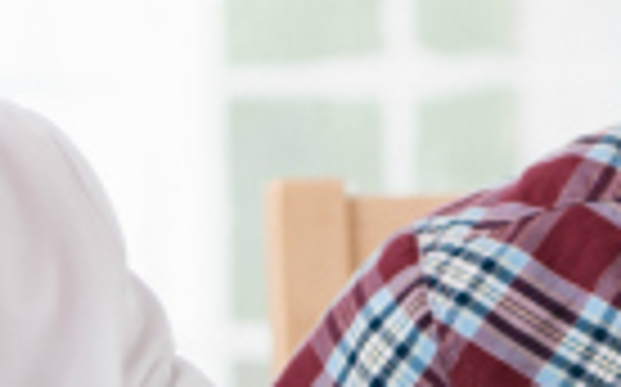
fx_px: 7880
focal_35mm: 466
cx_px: 441
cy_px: 194
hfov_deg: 4.5
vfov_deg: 2.8
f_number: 2.8
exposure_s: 1/160
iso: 125
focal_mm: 105
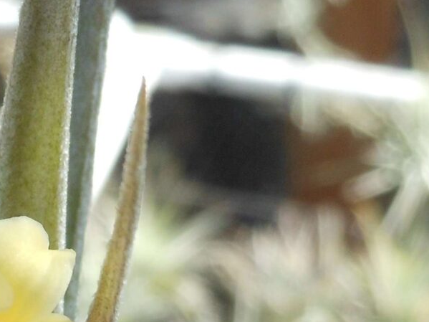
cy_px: 400
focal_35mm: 141
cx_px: -67
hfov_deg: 13.7
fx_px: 1747
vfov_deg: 10.3
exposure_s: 1/60
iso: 80
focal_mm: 5.9
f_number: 4
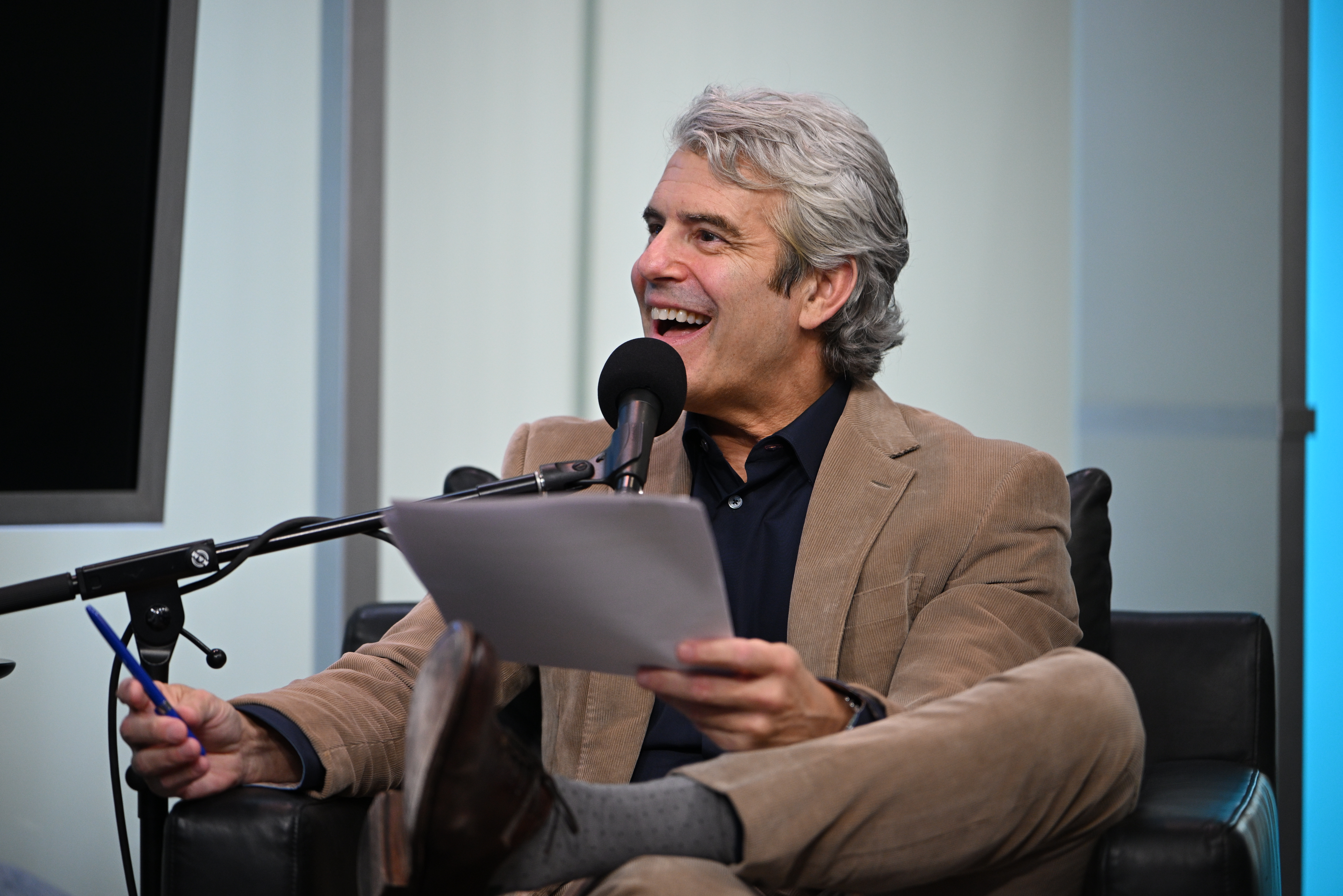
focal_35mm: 150
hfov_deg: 13.7
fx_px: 5595
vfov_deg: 9.1
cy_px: 448
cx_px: 672
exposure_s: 1/250
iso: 1250
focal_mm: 150
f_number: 2.8
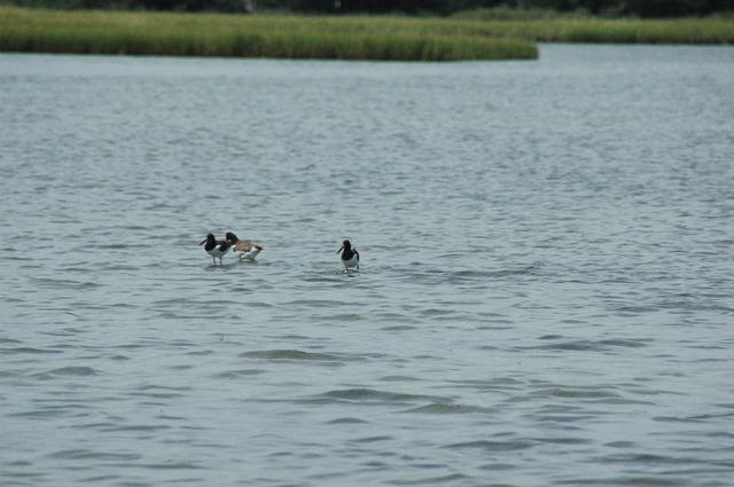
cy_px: 244
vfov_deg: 3.0
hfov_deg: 4.6
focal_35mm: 450
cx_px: 367
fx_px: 9163
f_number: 9
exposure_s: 1/5000
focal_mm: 300
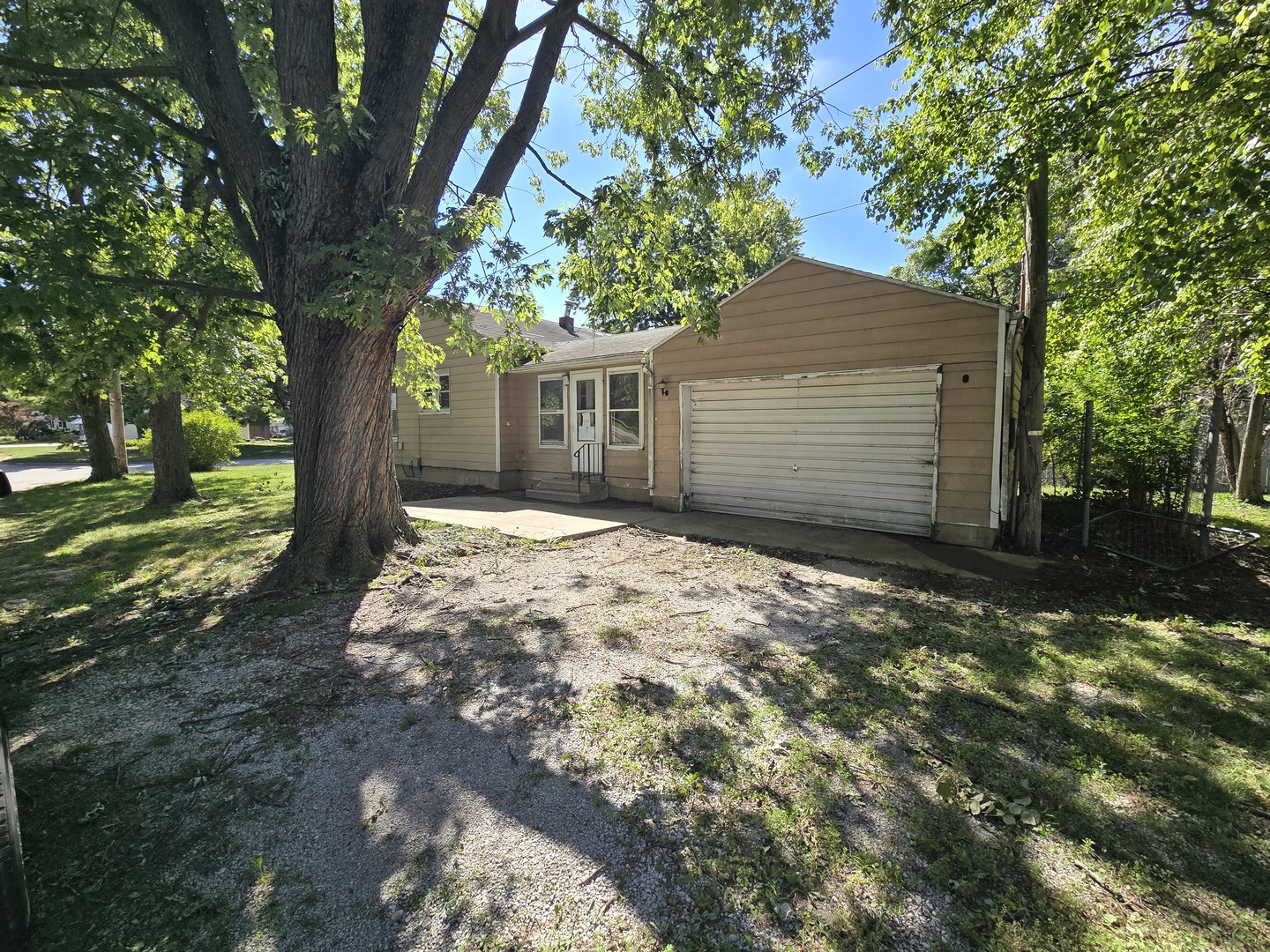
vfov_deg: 89.9
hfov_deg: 106.2
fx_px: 477
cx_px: 635
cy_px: 476
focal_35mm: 13
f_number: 2.2
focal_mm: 2.2
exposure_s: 1/932
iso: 50
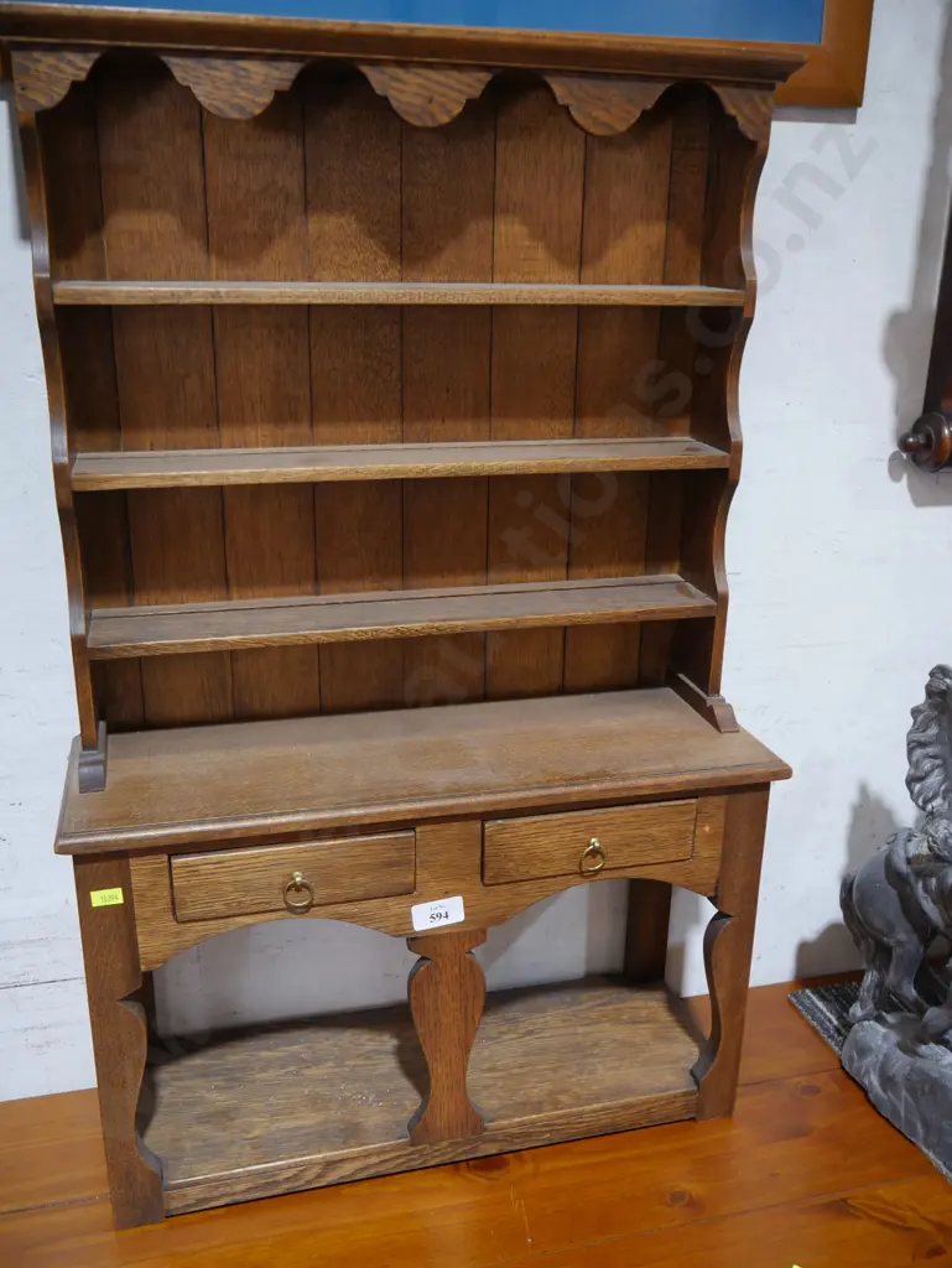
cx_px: 476
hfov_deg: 46.8
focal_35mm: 30
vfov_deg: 59.9
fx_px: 1099
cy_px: 634
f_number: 3.6
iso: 500
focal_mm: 15
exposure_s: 1/60
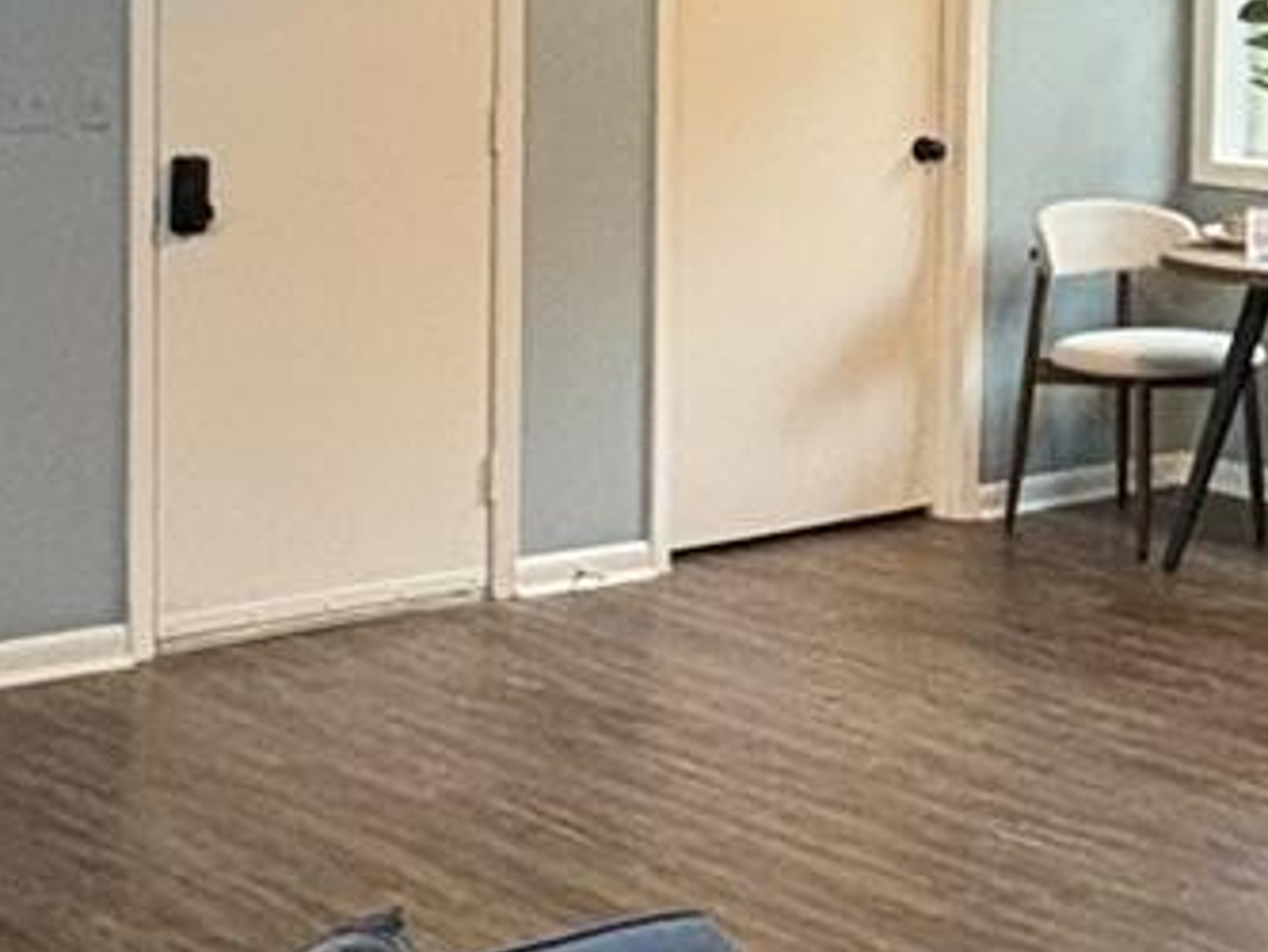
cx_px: 902
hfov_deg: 22.6
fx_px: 3151
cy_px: 84
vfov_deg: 16.9
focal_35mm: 86
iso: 400
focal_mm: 2.22
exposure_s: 1/60
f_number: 2.2
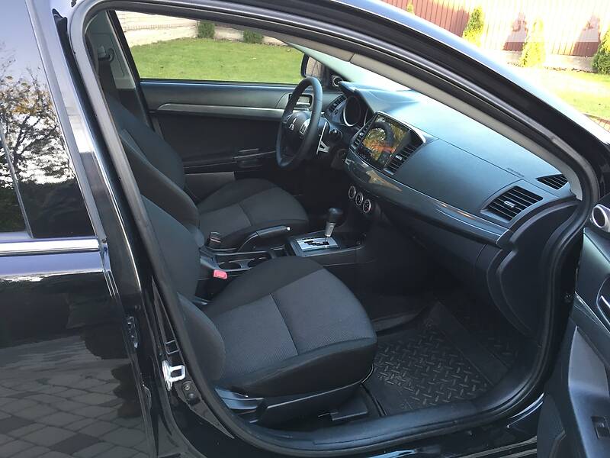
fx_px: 511
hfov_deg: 61.7
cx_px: 305
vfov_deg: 48.2
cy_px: 229
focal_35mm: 29
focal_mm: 4.2
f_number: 2.2
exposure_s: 1/33
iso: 64
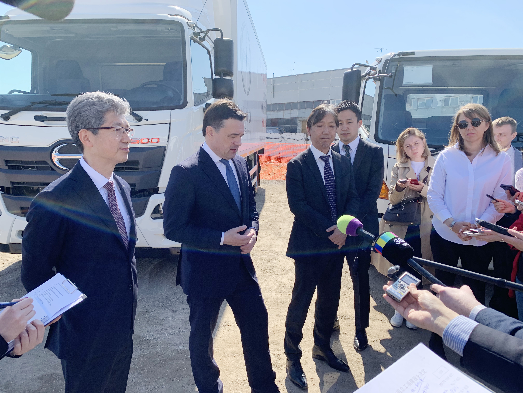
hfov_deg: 67.3
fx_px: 393
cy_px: 196
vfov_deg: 53.1
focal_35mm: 26
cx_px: 262
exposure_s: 1/1076
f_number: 1.8
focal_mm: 4.25
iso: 25
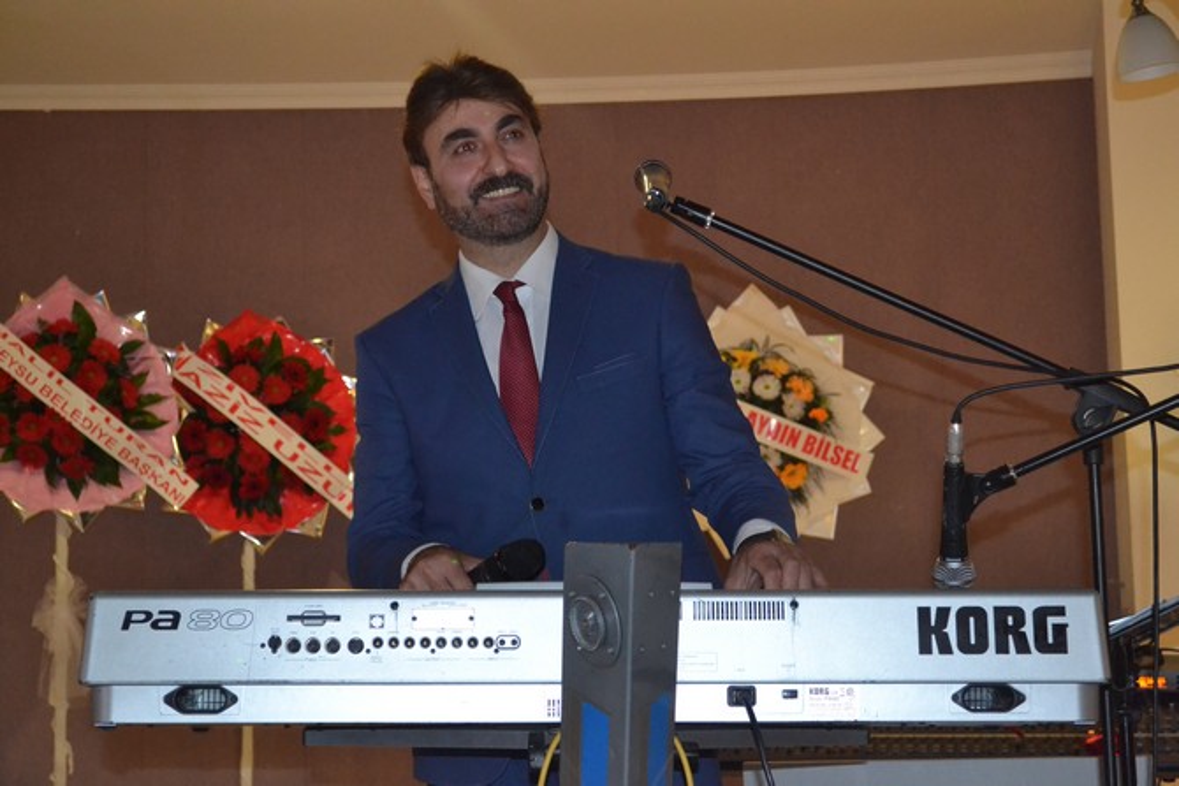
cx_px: 590
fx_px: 1965
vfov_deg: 22.6
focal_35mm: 60
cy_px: 393
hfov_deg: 33.4
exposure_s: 1/60
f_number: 5.3
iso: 3200
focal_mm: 40
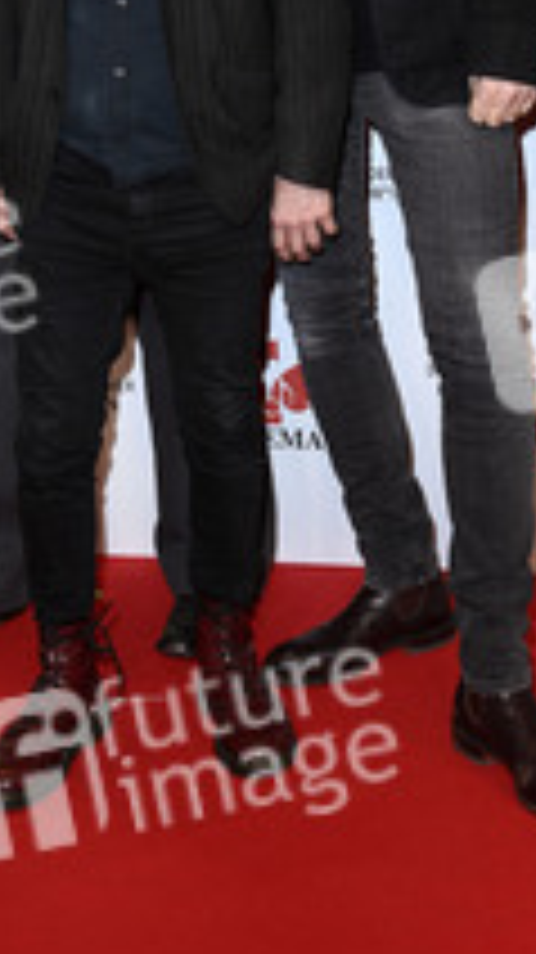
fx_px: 2100
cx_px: 297
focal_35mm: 83
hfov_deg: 14.5
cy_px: 81
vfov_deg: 24.8
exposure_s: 1/250
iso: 1250
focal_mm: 42
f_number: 5.6
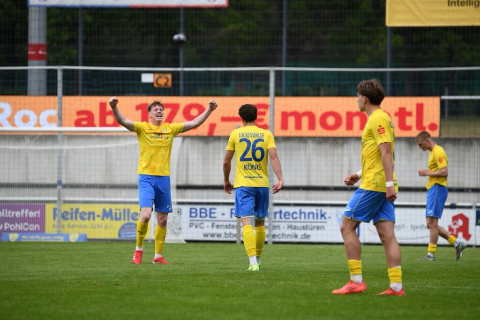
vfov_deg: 4.2
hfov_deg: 6.2
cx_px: 240
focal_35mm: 330
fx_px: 4398
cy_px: 160
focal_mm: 330
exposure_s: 1/1600
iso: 1250
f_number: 6.3
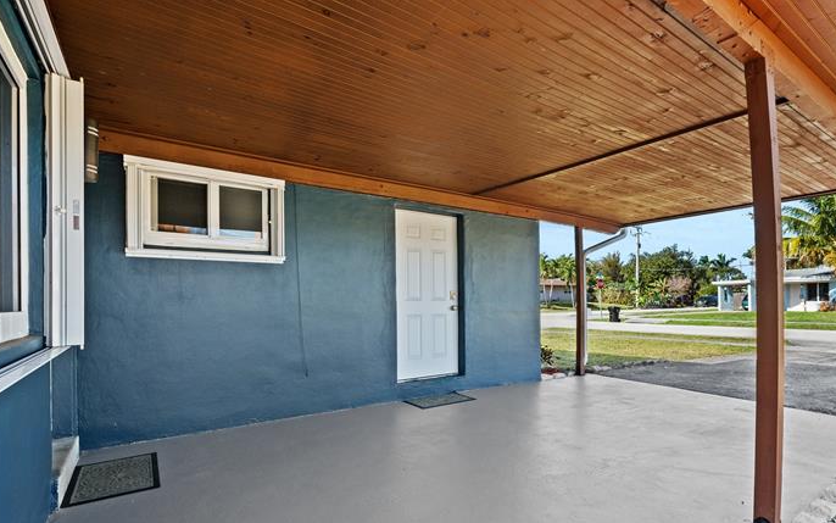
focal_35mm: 19
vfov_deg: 61.9
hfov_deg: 87.6
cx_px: 469
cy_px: 304
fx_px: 433
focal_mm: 16
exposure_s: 1/25
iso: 200
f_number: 8
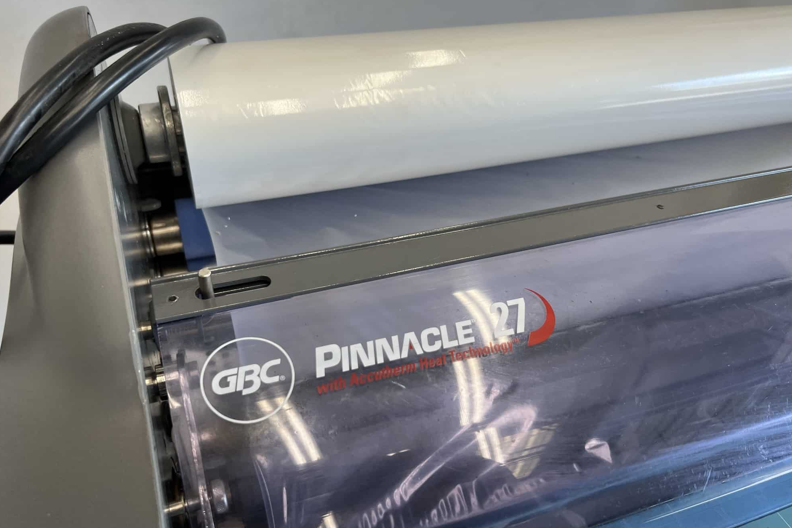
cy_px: 267
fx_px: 616
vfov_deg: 46.4
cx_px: 395
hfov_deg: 65.5
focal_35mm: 28
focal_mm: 5.7
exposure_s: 1/185
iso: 40
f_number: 1.5
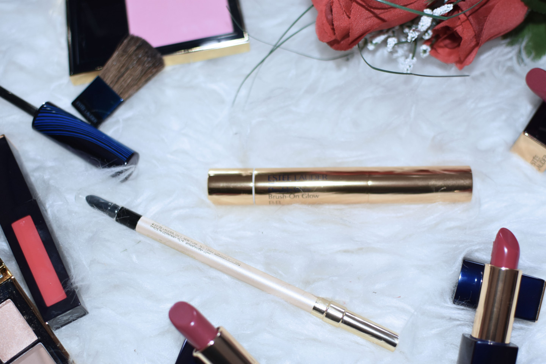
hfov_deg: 37.9
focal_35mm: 52
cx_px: 273
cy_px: 182
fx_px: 796
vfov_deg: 25.8
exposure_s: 1/60
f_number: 2.8
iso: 500
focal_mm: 35
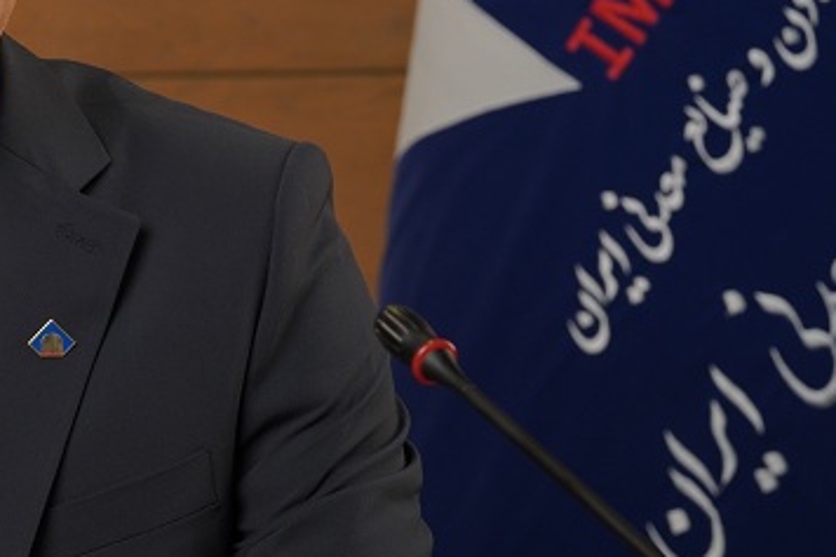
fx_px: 8681
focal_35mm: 374
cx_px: -32
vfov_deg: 3.7
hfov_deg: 5.5
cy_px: 240
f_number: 5.6
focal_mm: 140
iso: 400
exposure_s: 1/80
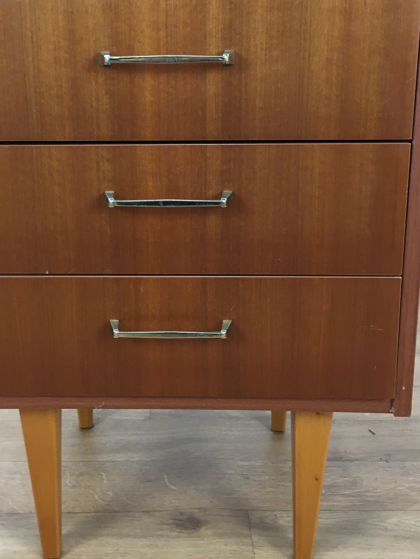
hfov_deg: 34.3
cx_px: 174
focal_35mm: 42
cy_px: 193
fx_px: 679
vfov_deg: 44.2
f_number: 2.2
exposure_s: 1/33
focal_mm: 4.15
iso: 80
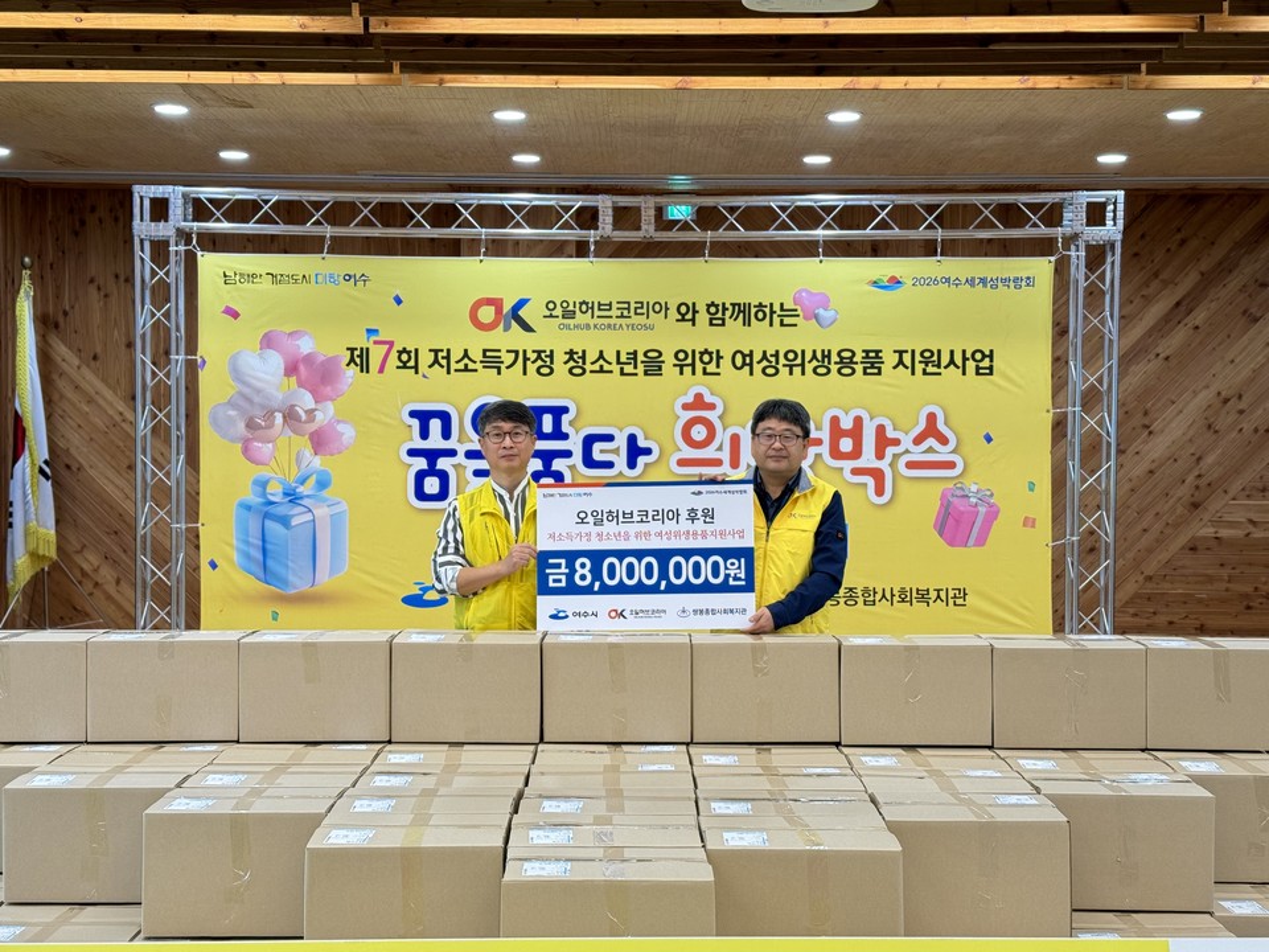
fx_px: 1760
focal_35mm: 48
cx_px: 634
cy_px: 476
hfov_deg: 39.7
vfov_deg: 30.3
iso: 64
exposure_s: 1/60
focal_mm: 6.76
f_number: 1.78
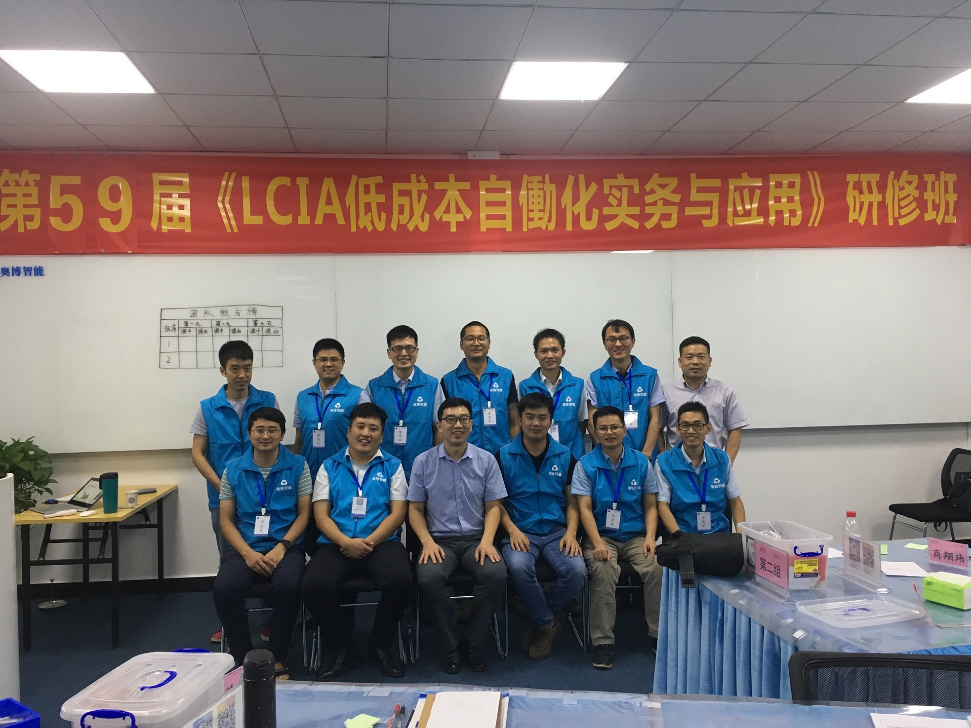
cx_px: 486
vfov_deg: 48.2
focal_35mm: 29
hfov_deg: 61.7
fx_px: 814
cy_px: 364
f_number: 2.2
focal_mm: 4.15
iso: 100
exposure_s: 1/33
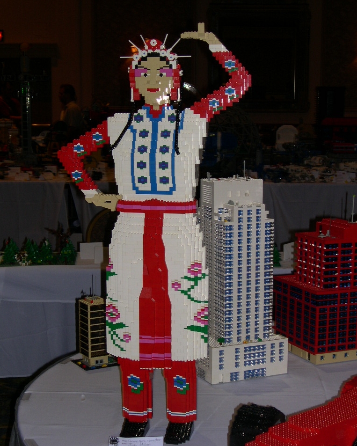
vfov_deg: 29.1
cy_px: 239
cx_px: 179
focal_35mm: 65
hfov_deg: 23.5
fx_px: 858
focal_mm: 13.2
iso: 100
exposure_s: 1/60
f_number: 3.5
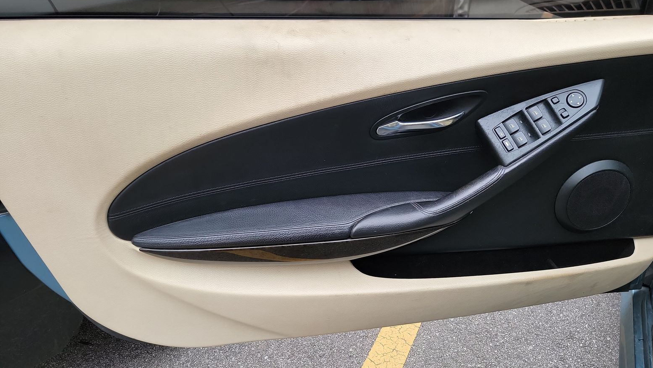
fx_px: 468
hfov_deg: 69.8
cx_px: 336
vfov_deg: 42.9
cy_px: 190
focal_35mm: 27
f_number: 1.8
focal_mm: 6.7
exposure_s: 1/119
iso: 67
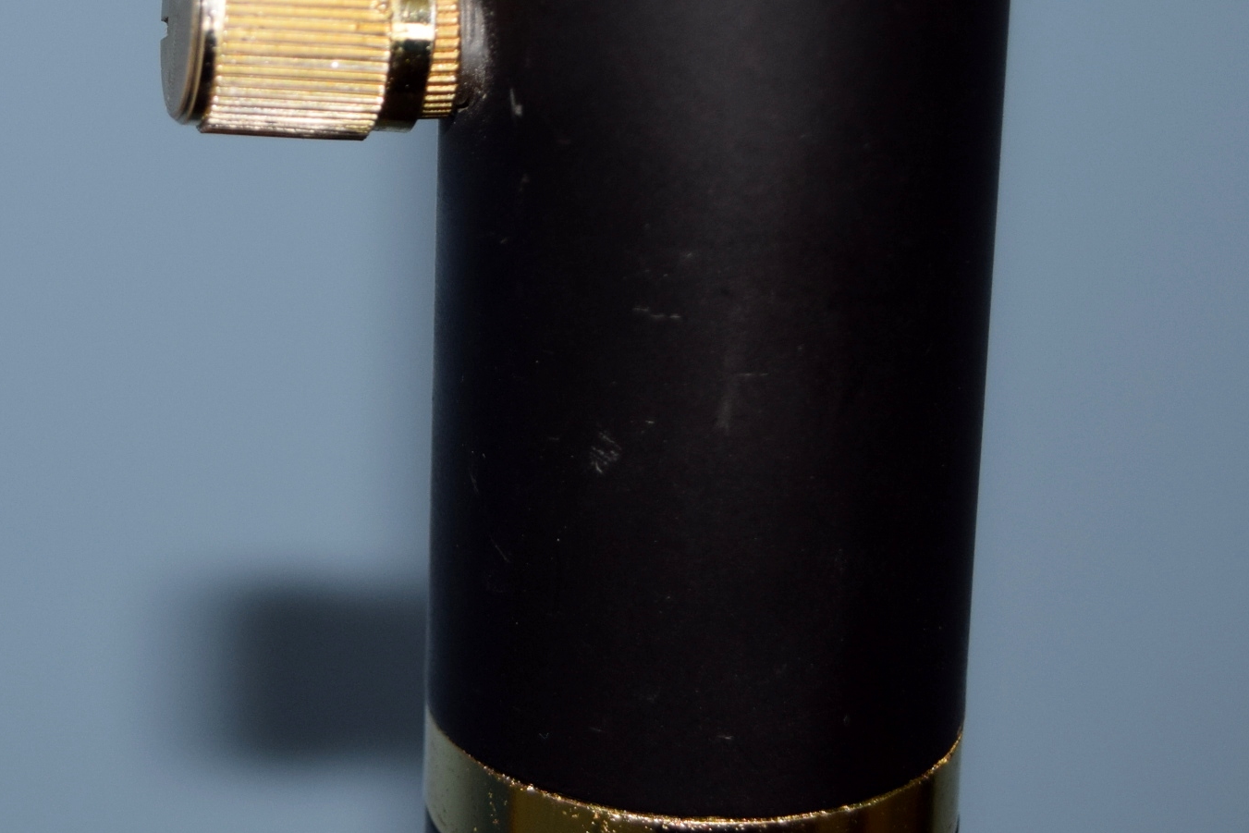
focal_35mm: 113
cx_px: 324
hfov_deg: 18.0
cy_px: 22
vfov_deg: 12.0
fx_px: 3921
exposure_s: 1/125
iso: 280
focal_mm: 34
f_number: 5.6
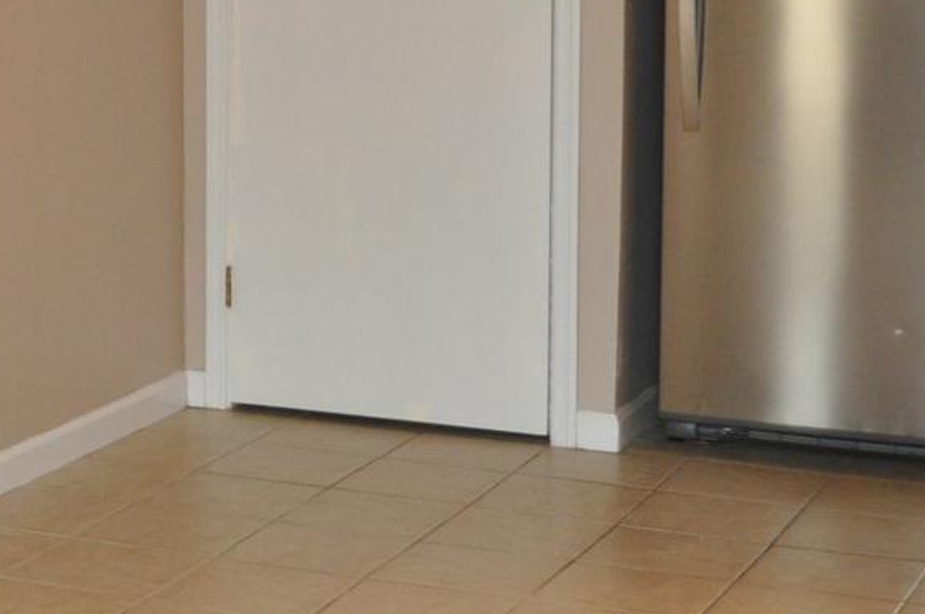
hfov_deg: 18.3
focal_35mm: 108
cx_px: -70
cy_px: -28
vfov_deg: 12.5
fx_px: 2772
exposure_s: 1/60
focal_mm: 20
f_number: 3.8
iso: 800
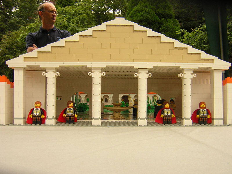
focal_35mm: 36
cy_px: 87
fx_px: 241
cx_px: 116
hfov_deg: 51.4
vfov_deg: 39.7
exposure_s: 1/164
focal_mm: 4.7
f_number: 5.2
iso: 100
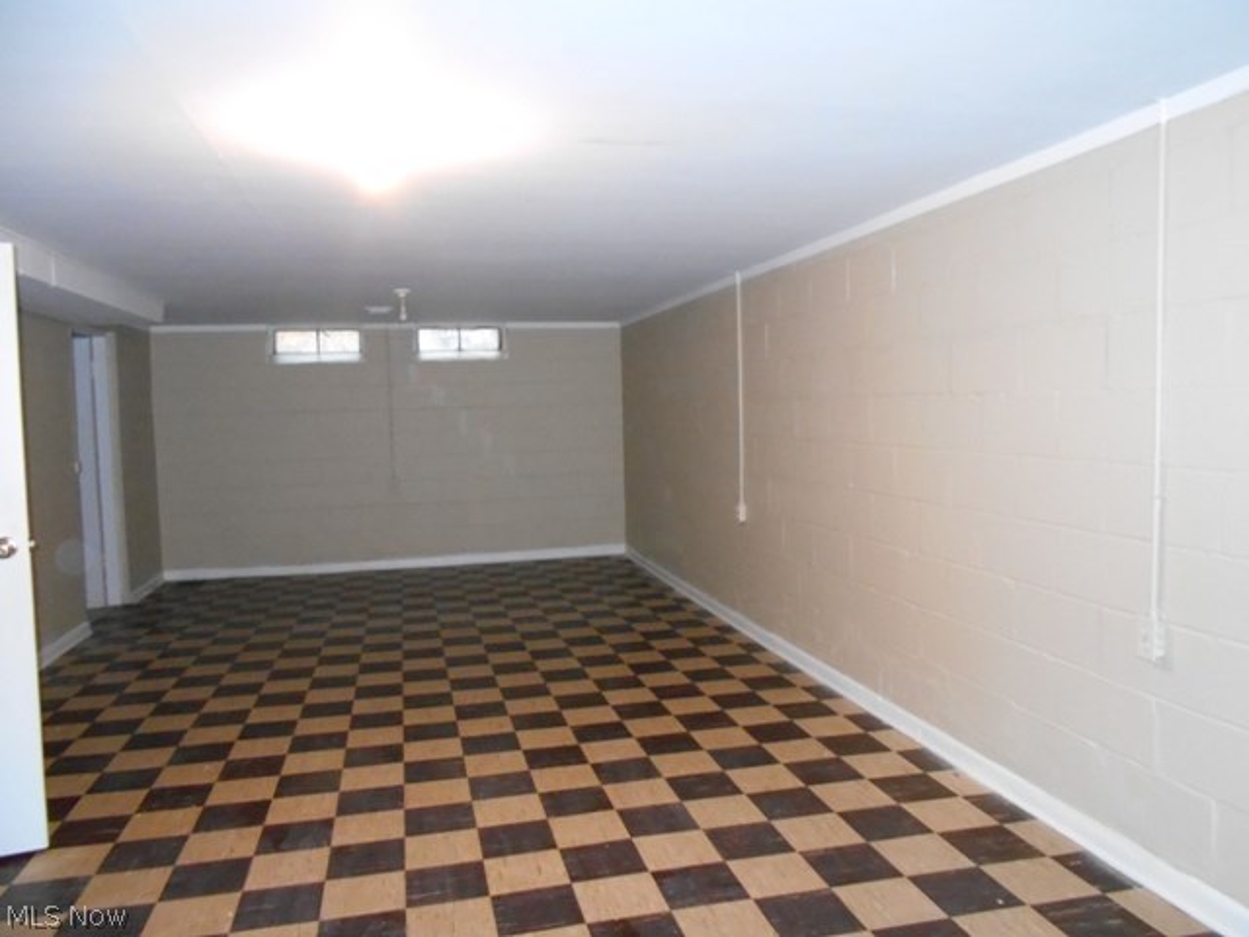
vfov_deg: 53.1
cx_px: 624
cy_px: 468
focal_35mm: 26
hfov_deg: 67.3
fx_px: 938
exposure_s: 1/25
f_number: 3.2
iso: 800
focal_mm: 4.6
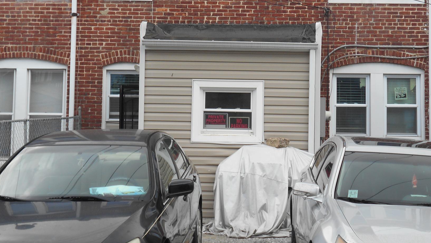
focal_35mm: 68
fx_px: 777
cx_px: 245
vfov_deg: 17.6
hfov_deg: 31.0
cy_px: 63
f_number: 4.5
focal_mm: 8.8
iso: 80
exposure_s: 1/160
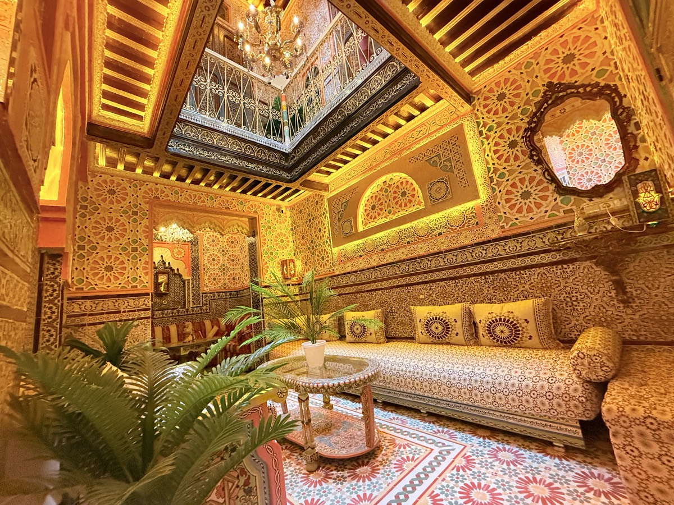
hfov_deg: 102.1
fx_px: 273
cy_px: 252
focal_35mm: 14
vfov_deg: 85.7
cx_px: 337
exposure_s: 1/100
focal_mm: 2.22
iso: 400
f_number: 2.2
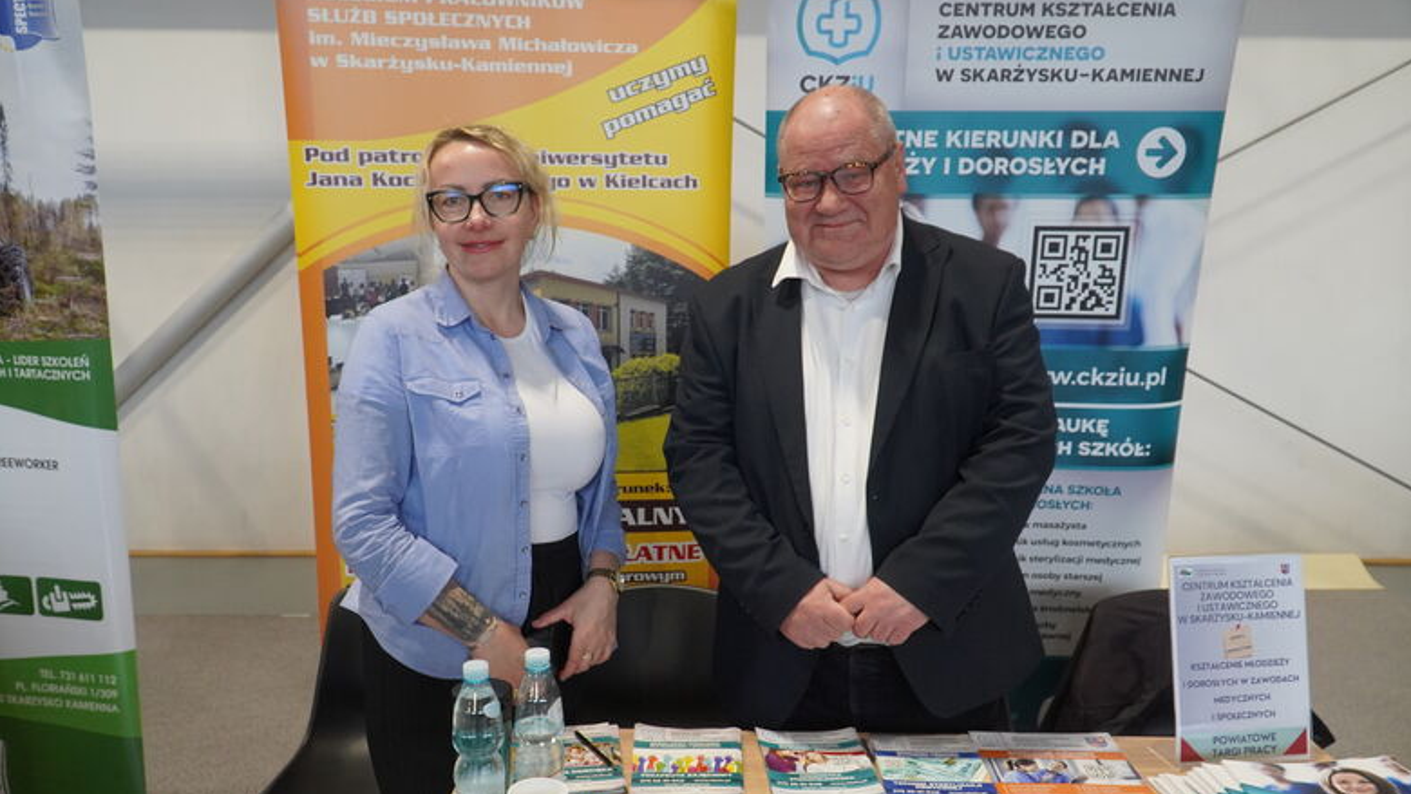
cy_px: 448
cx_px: 693
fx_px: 1085
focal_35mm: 29
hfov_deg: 66.1
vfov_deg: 40.1
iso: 1250
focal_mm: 18
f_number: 4
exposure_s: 1/160
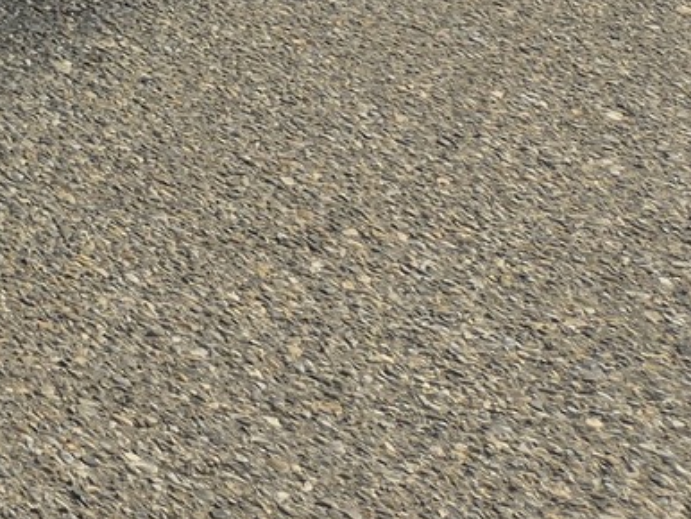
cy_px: -462
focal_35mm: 122
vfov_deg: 11.2
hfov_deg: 12.7
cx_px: -936
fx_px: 2437
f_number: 1.8
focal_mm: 5.4
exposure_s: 1/1248
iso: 25
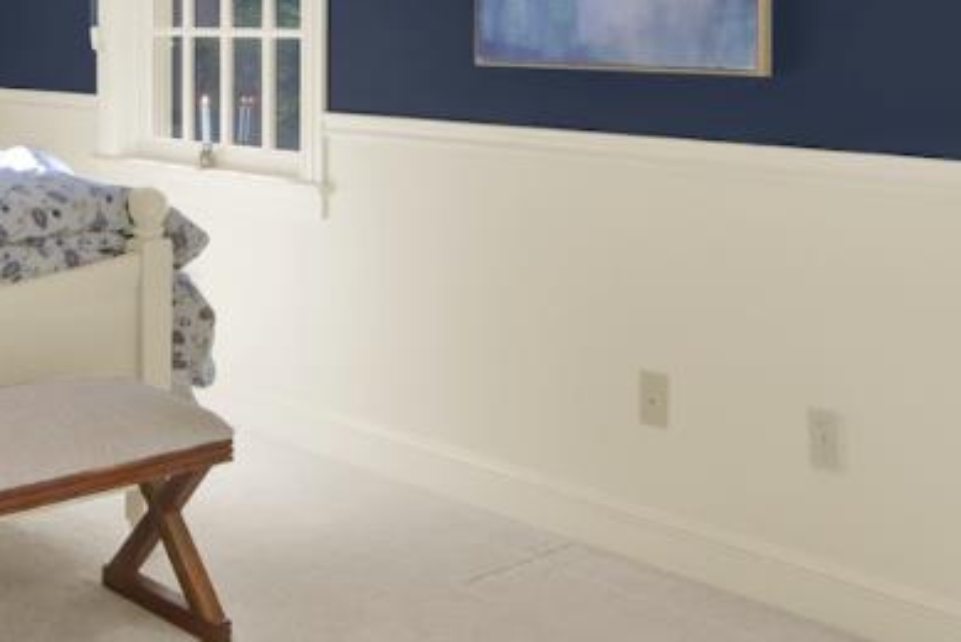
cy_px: 2
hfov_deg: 36.6
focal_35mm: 54
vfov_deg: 24.0
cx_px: 346
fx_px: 1443
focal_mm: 14
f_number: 14
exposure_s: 1/30
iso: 100
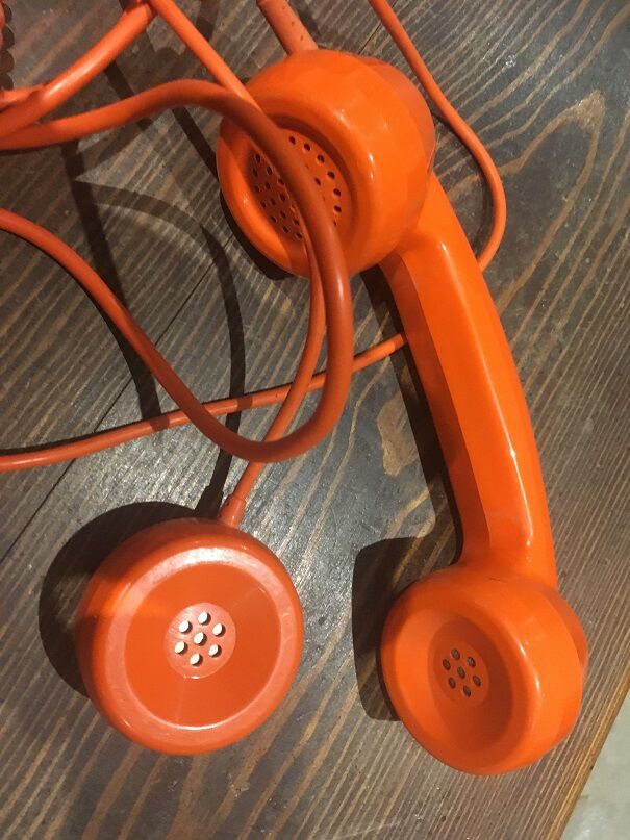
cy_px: 420
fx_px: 704
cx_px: 315
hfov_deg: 48.2
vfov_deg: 61.7
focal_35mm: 29
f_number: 2.2
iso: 250
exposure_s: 1/17
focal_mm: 4.15
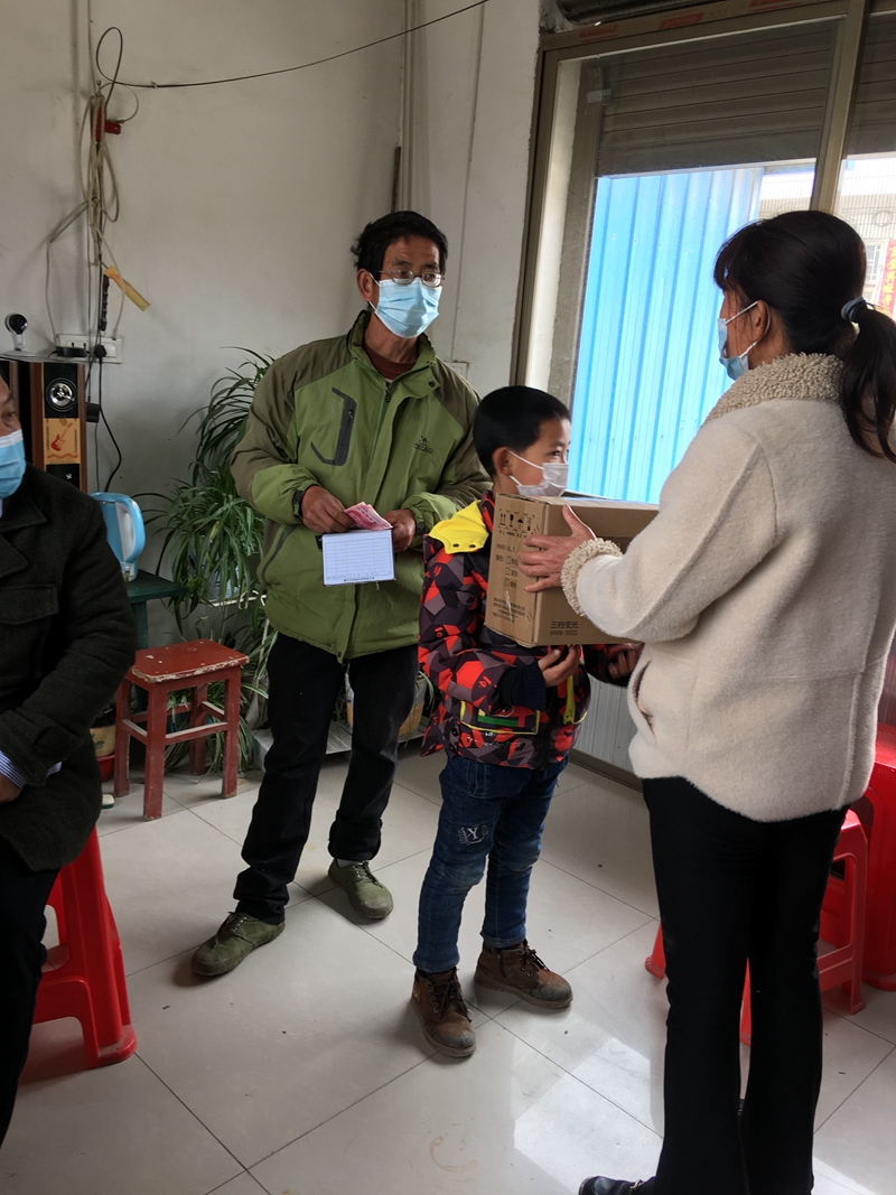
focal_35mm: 29
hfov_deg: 48.2
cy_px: 598
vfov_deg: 61.7
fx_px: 1001
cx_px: 448
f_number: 2.2
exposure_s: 1/50
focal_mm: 4.15
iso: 25
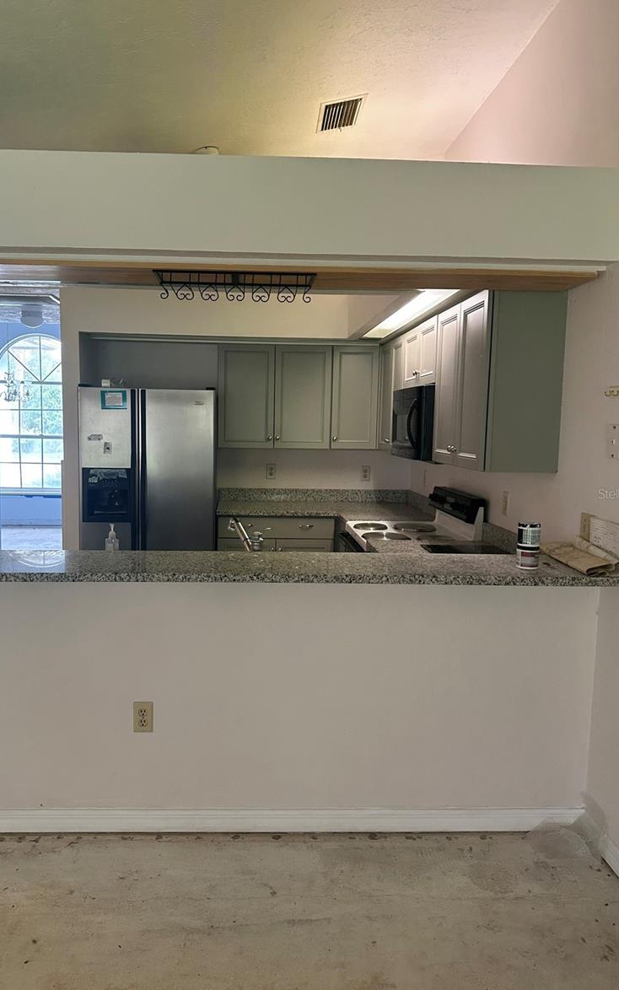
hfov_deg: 47.5
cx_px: 278
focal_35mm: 26
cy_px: 493
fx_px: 702
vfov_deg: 70.4
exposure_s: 1/90
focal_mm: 6.86
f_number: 1.78
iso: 200
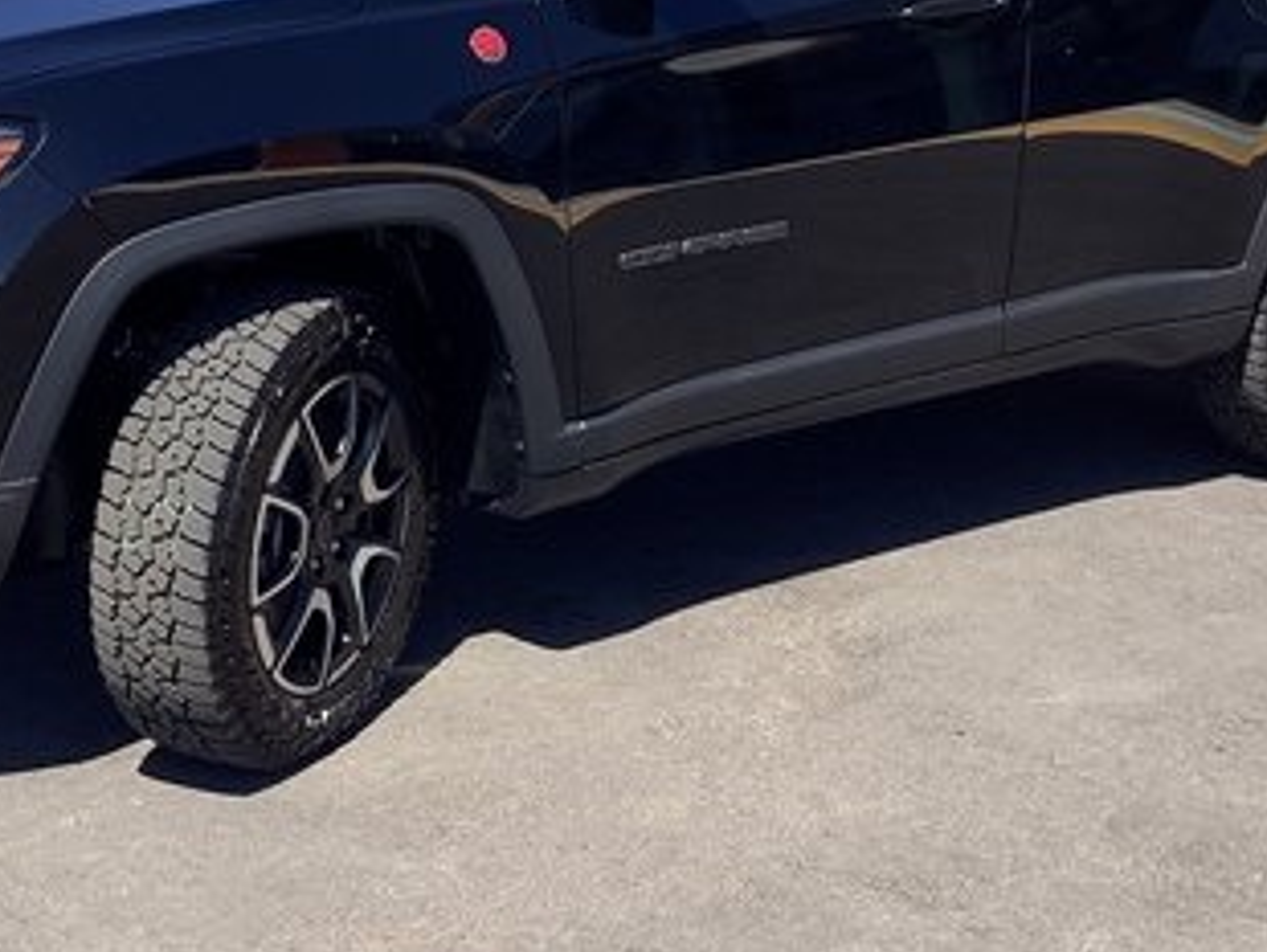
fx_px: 2344
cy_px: 123
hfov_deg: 30.1
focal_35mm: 64
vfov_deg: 22.5
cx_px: 490
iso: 25
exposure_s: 1/721
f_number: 2.4
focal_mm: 3.3
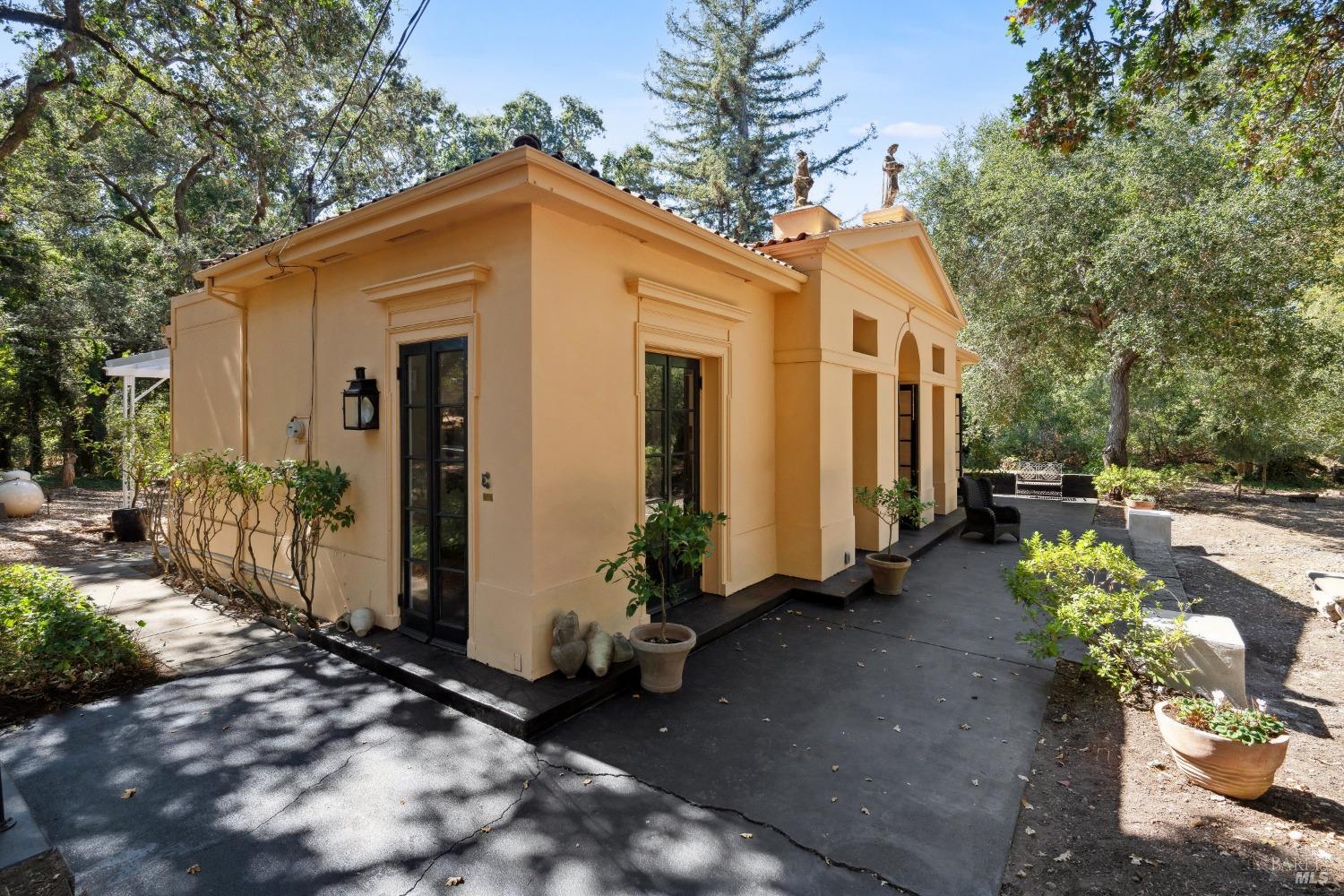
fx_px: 616
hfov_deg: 95.0
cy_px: 448
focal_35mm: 16
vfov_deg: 72.1
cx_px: 672
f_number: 9
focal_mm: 16.5
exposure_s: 1/100
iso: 250
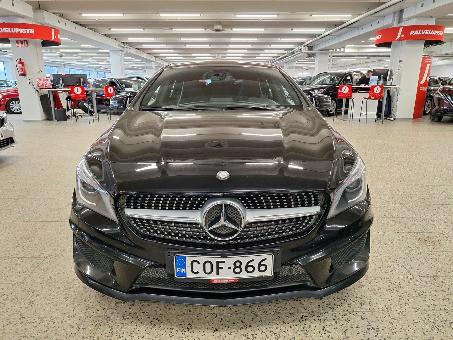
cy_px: 170
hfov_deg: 73.9
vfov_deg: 58.9
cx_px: 226
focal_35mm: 23
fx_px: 301
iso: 80
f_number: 1.8
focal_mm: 5.54
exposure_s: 1/50
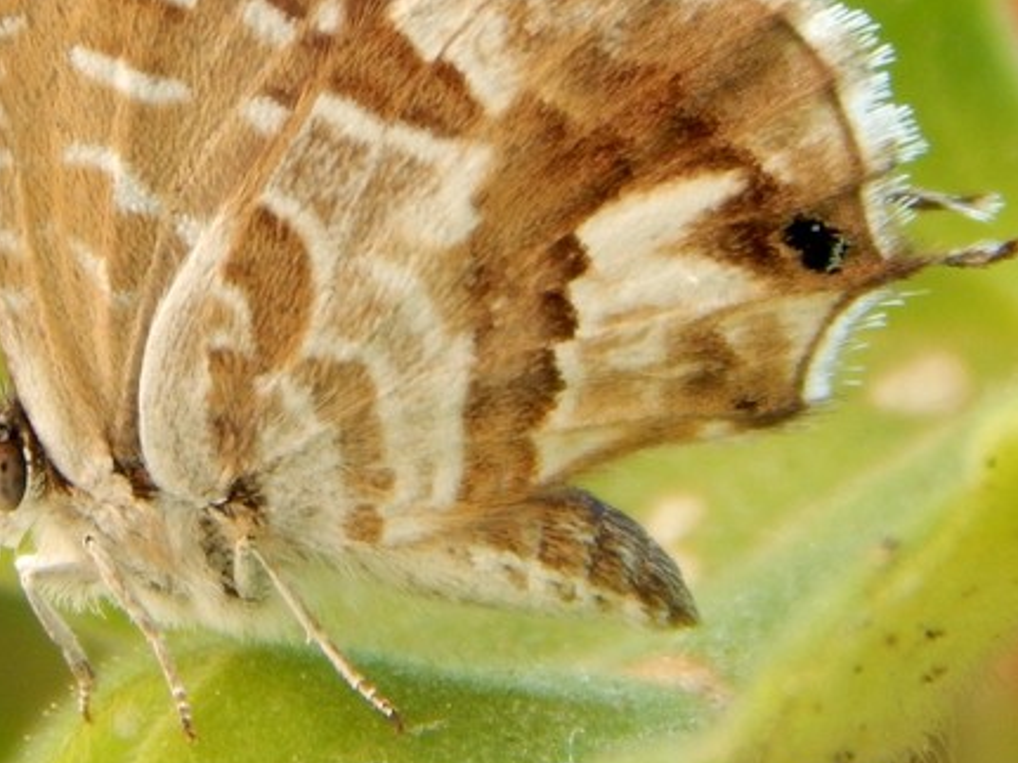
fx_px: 11407
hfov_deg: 5.1
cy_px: 137
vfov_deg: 3.8
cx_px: 319
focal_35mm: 388
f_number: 5.4
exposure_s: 1/60
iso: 200
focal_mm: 37.1
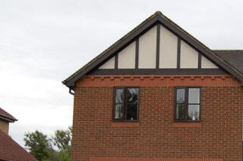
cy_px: 146
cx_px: 206
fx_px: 452
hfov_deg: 29.2
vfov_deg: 19.9
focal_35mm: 67
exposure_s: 1/200
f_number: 7.1
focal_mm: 22
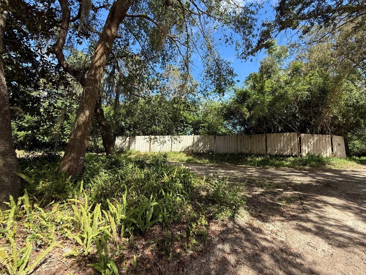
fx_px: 159
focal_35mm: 15
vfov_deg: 81.7
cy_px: 130
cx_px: 194
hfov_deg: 98.1
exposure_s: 1/479
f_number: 2.2
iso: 50
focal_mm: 2.22
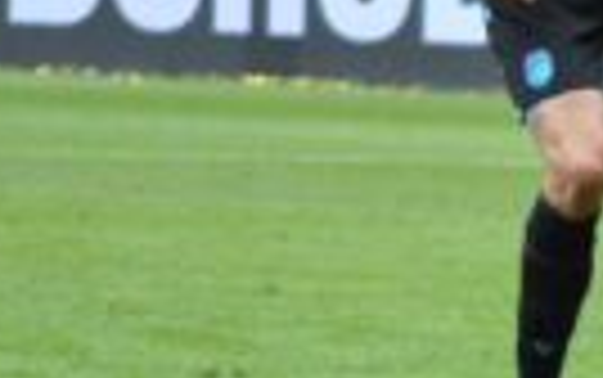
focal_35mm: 631
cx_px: 1656
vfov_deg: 2.1
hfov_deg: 3.3
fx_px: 10378
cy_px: 241
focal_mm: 72
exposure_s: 1/640
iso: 1600
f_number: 4.5
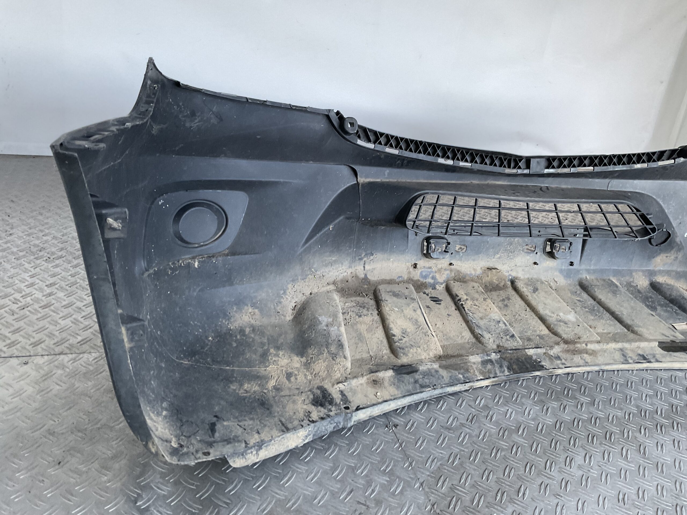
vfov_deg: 48.2
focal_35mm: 29
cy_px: 258
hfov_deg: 61.7
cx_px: 344
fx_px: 576
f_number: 1.8
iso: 80
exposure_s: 1/60
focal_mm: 3
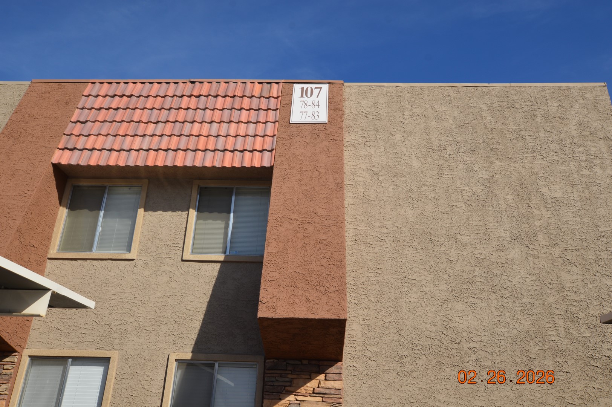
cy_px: 204
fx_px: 510
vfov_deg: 43.5
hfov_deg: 62.0
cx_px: 306
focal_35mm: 30
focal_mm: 20
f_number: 11
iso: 100
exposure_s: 1/200
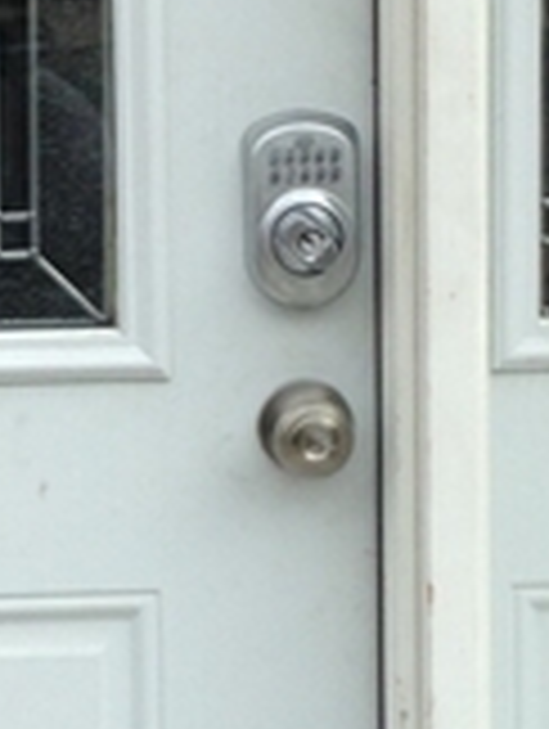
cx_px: 54
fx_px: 3290
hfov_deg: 9.5
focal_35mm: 156
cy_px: 324
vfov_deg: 12.6
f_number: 2.4
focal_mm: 4.12
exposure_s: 1/1205
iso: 50
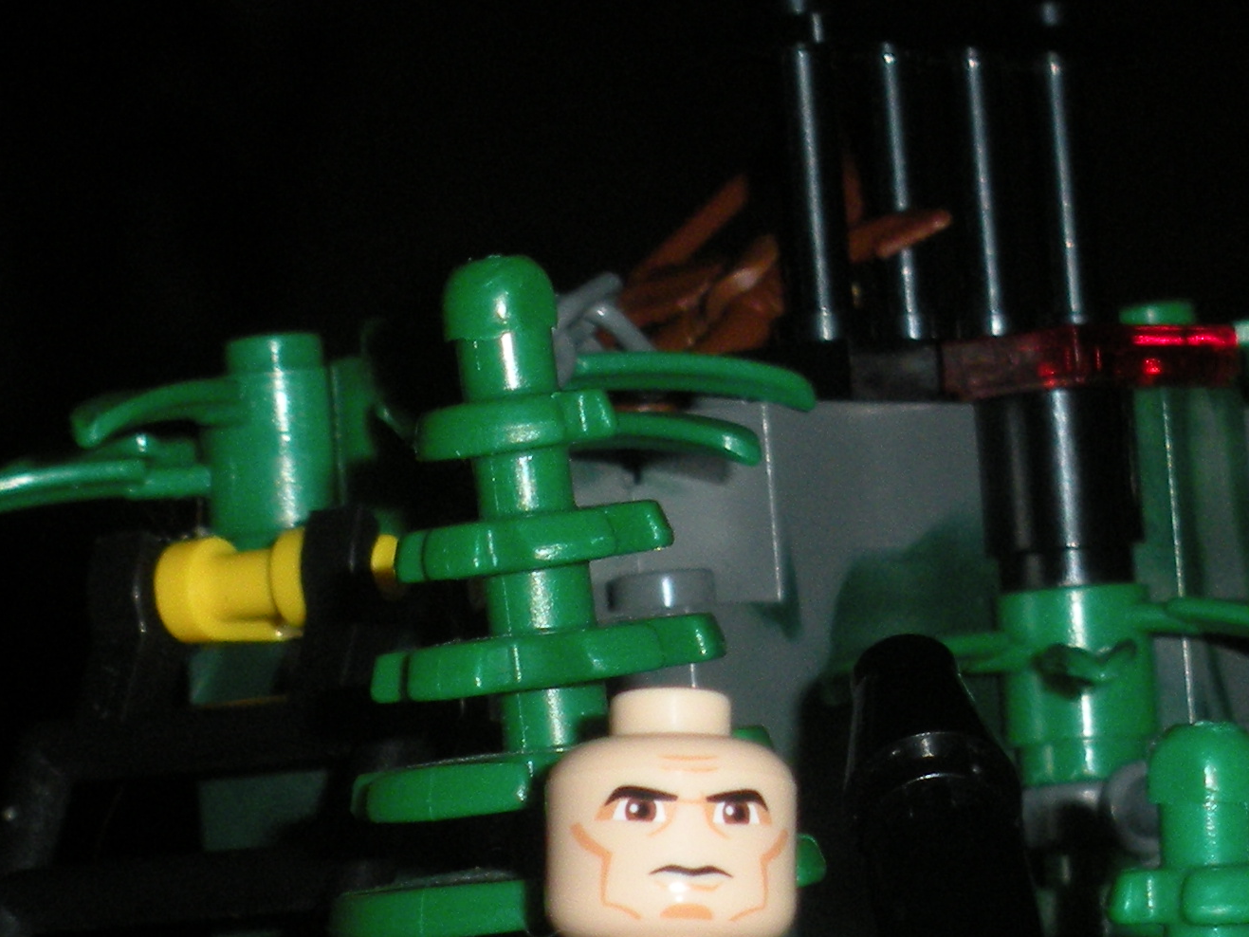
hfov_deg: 9.2
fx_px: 7794
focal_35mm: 216
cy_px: 948
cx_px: 565
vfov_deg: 6.9
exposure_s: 1/125
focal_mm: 14.2
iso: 200
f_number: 4.8
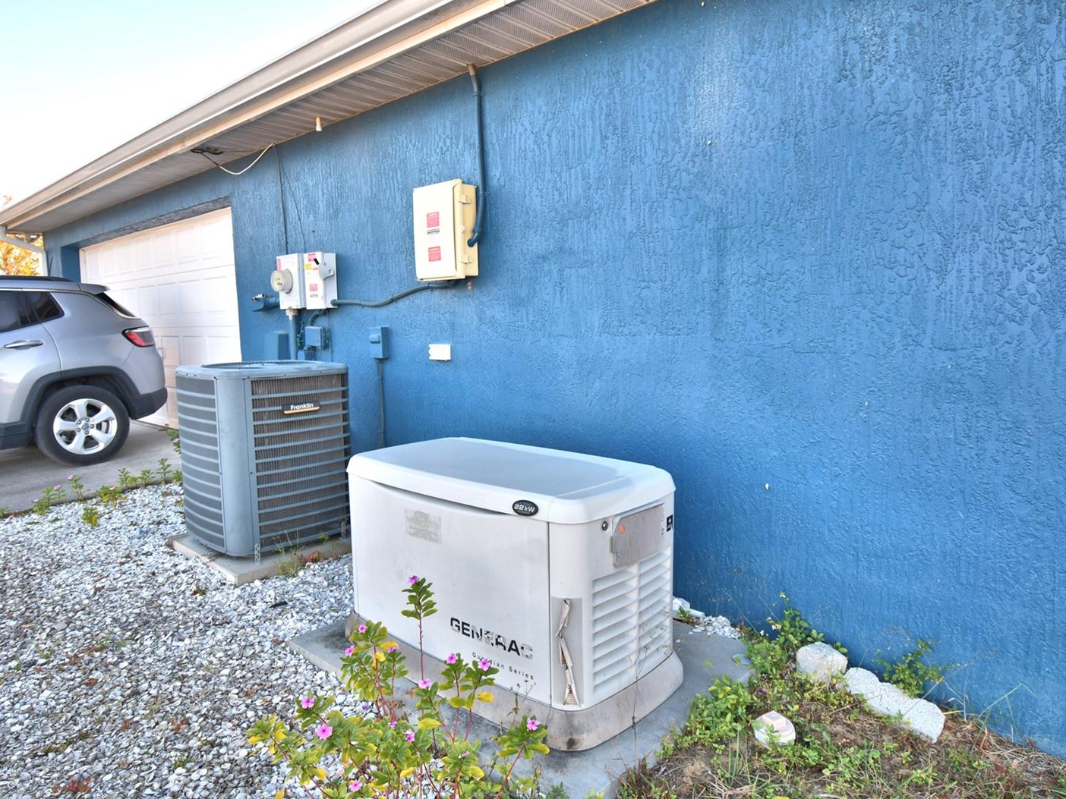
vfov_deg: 58.9
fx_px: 708
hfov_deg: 73.9
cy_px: 397
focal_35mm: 23
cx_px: 544
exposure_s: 1/200
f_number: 5
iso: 200
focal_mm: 14
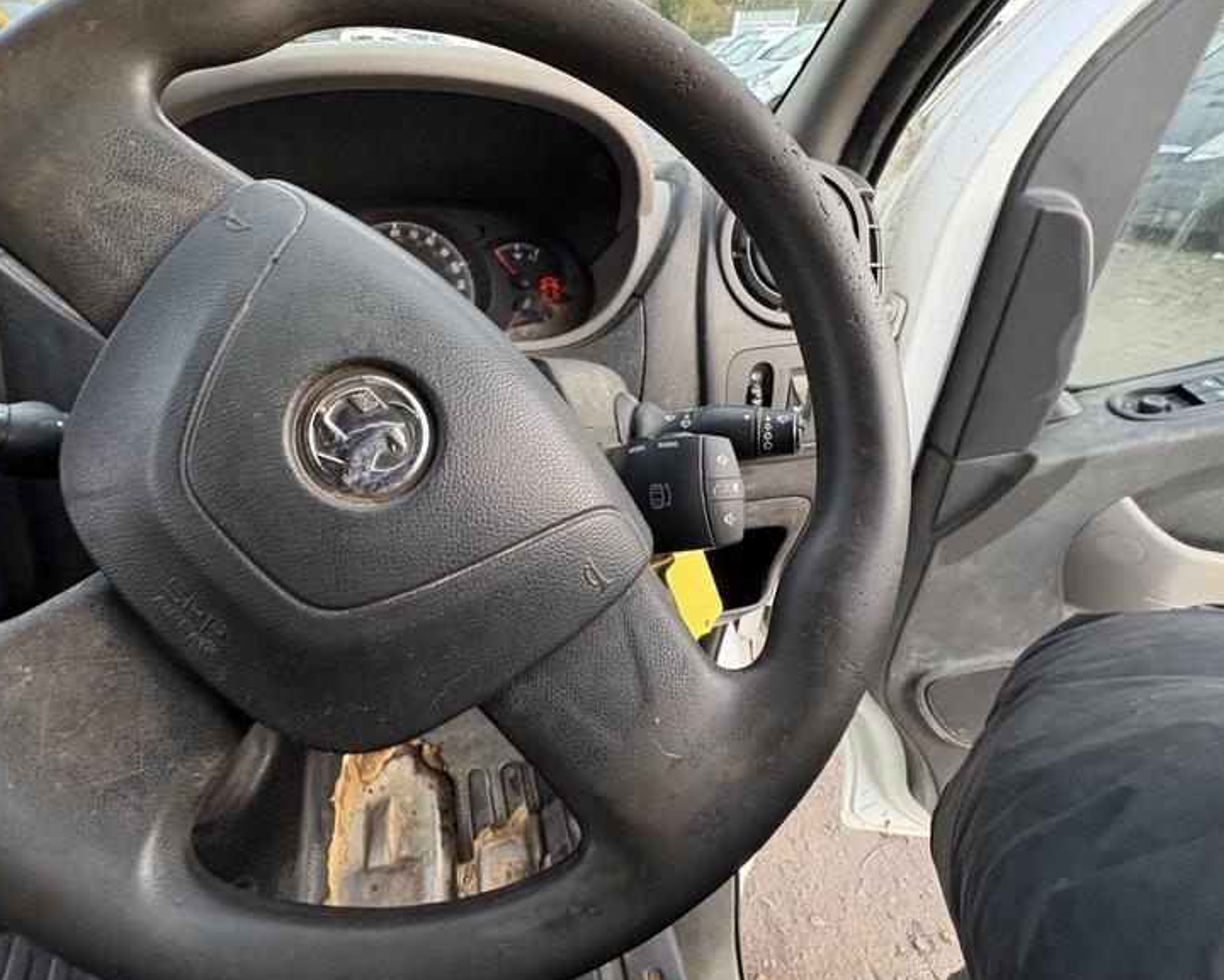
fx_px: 616
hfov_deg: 88.7
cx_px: 498
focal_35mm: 17
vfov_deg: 77.0
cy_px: 483
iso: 200
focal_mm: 2.22
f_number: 2.2
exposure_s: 1/89
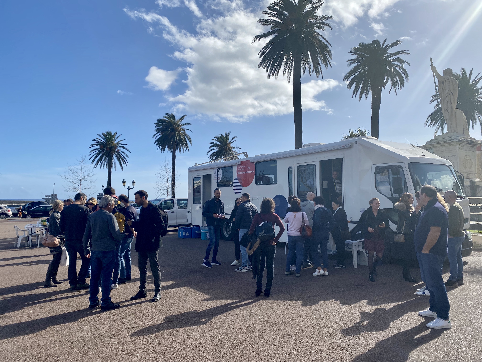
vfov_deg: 53.1
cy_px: 181
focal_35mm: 26
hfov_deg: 67.3
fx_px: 362
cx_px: 241
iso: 32
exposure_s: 1/5025
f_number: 1.8
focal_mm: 4.25
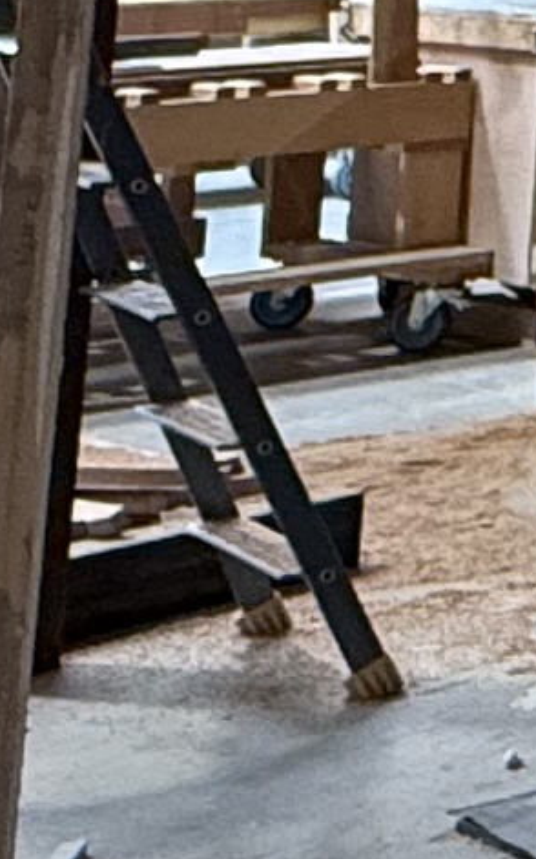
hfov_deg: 7.5
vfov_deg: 14.8
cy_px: -593
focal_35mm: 127
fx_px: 2971
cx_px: 2078
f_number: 2.2
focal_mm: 2.22
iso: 320
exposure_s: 1/100
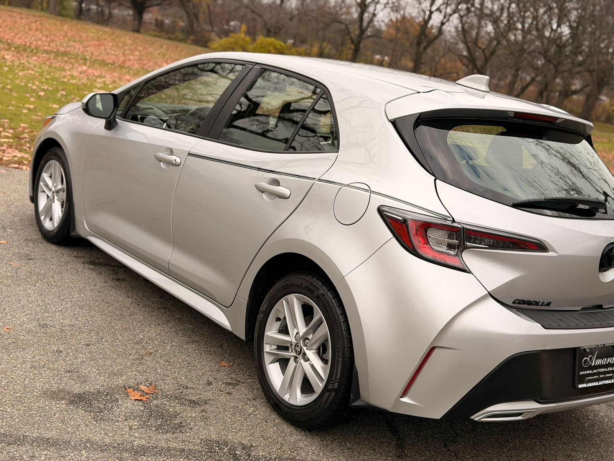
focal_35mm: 48
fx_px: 851
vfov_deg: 30.3
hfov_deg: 39.7
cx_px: 307
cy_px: 230
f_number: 1.78
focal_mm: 6.76
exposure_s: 1/669
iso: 64
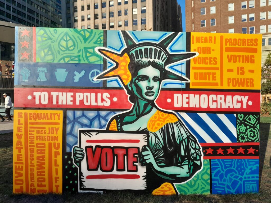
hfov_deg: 65.3
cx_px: 136
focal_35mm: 27
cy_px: 102
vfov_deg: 51.4
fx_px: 211
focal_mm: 4
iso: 40
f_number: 1.8
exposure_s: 1/478
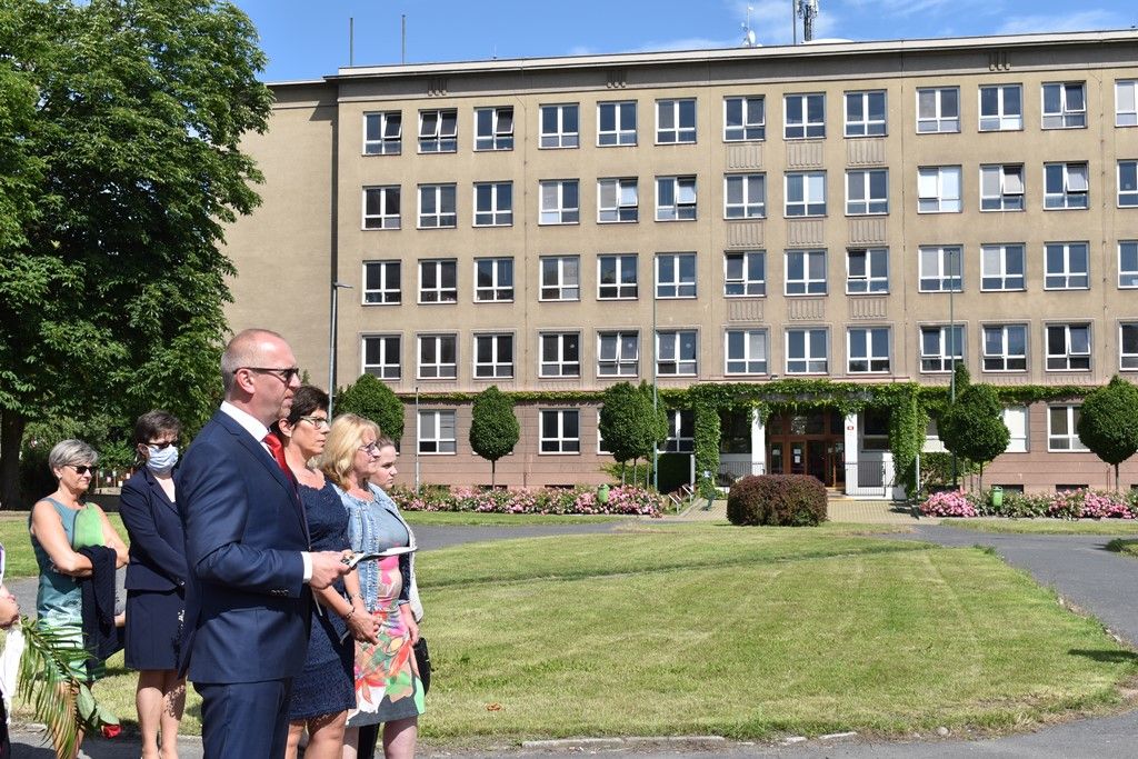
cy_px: 380
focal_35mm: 48
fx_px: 1517
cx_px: 569
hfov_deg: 41.1
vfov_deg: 28.1
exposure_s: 1/320
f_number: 9
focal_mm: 32
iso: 100
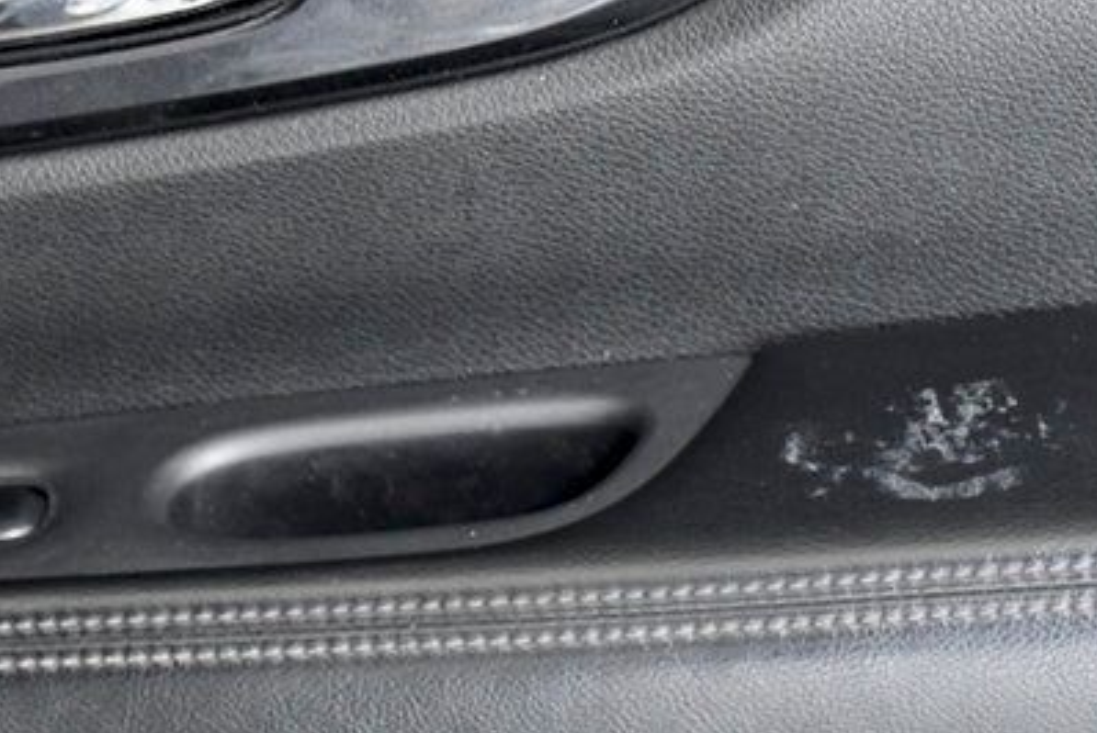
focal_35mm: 162
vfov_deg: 8.5
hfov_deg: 12.7
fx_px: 4940
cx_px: 606
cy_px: 495
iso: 2500
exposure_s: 1/100
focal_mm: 42
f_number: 5
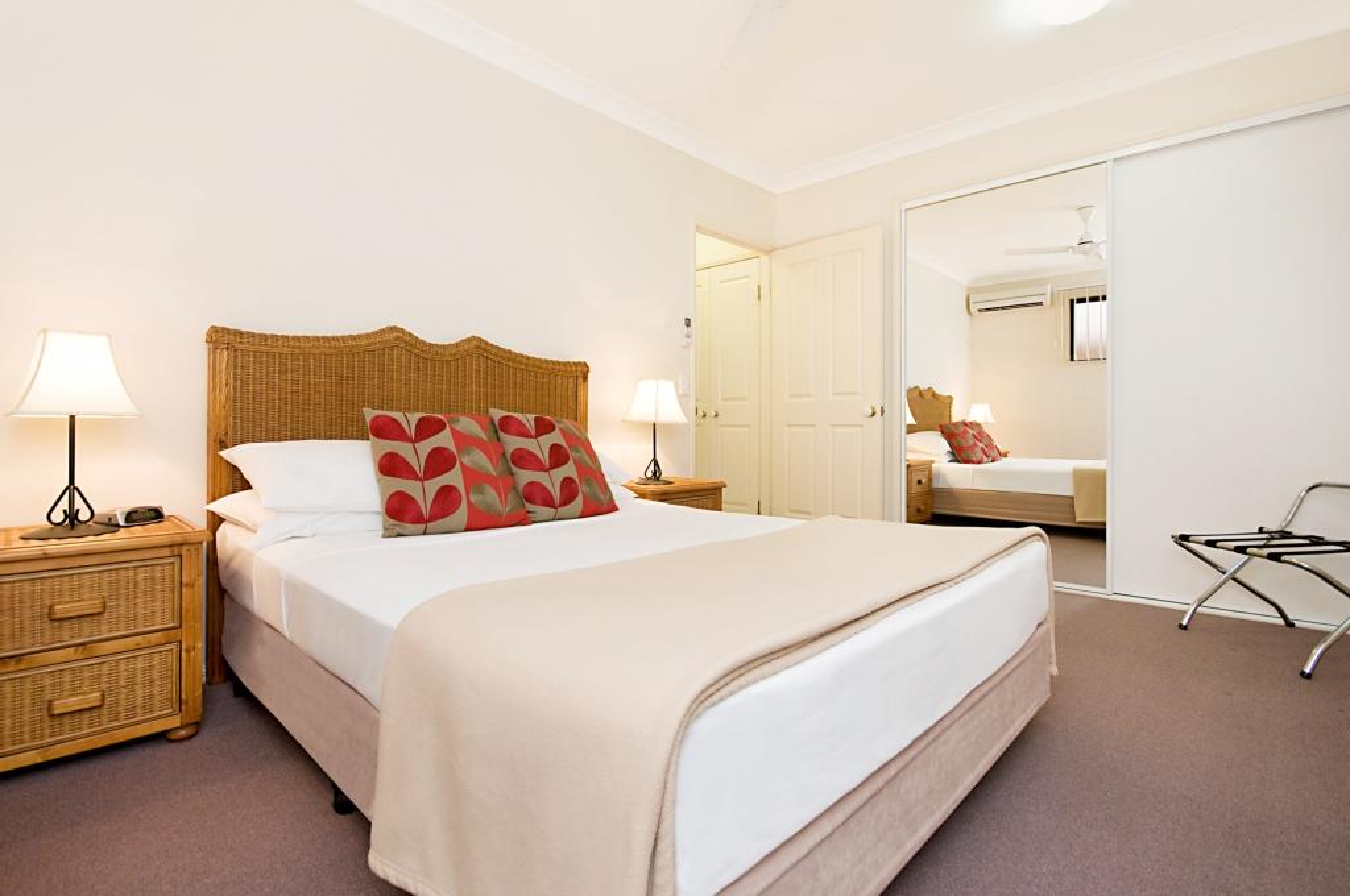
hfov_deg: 100.5
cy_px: 448
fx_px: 562
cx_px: 675
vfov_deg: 77.2
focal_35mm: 15
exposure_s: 1/6
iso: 200
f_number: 8
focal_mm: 10
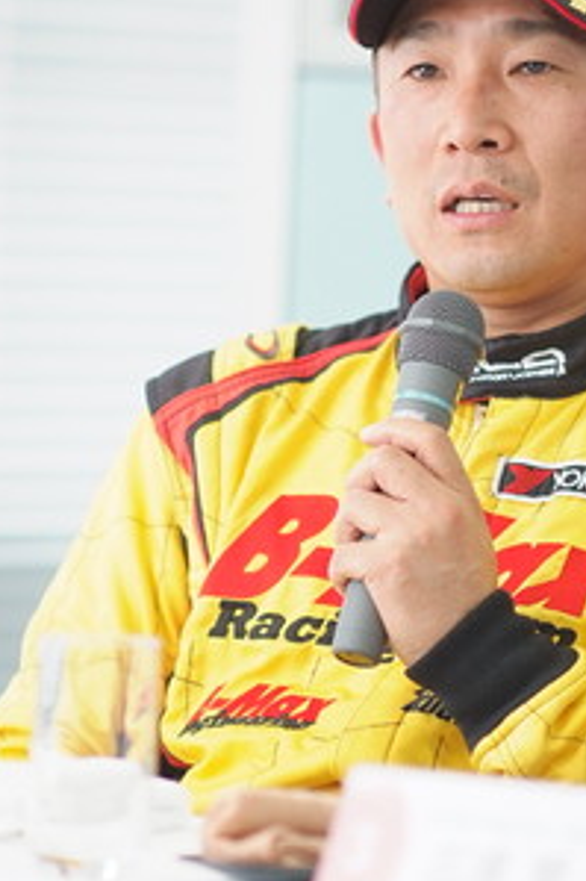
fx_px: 6209
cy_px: 398
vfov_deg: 8.1
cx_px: 456
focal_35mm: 254
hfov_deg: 5.4
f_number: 2.5
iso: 800
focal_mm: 105
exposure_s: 1/125
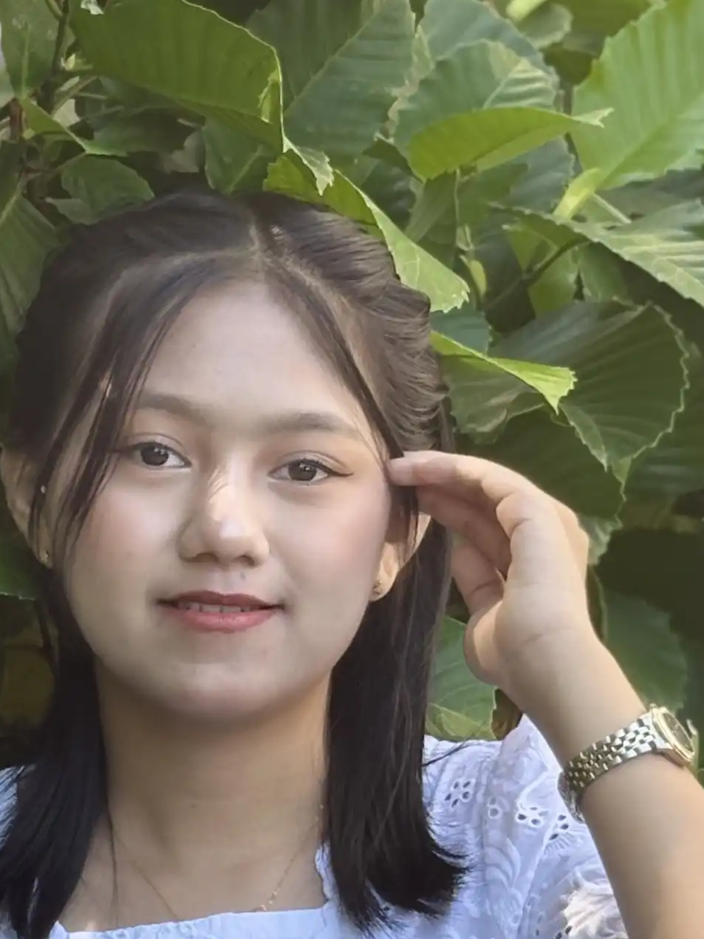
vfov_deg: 12.0
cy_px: 550
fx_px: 4475
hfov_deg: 9.0
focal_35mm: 165
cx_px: 207
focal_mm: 5.96
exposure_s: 1/282
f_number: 1.6
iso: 40
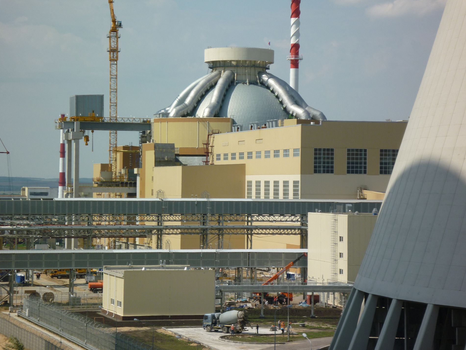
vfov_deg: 11.9
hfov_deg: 15.8
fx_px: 1682
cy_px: 175
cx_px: 231
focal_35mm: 125
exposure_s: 1/500
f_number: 5.9
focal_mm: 22
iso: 80
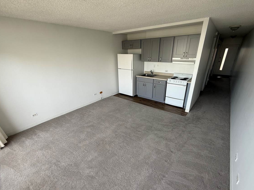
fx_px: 117
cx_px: 132
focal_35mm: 16
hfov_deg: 94.5
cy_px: 105
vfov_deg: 77.9
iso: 50
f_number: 2.2
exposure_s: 1/113
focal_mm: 2.22
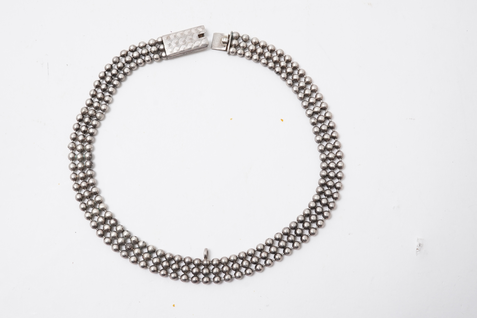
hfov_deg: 43.6
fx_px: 596
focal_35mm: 45
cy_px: 159
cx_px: 238
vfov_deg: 29.9
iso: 500
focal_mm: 30
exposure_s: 1/125
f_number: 18
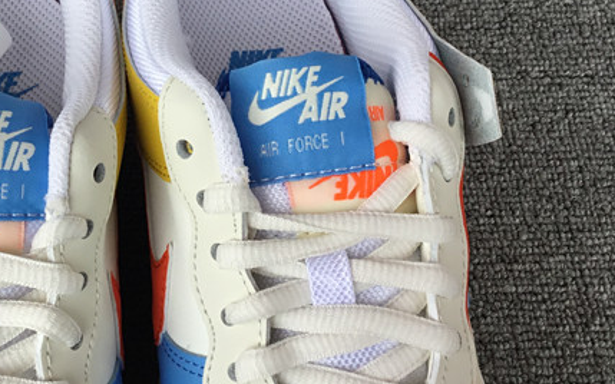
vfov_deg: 18.6
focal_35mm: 69
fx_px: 1156
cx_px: 153
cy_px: 65
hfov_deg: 29.3
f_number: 2.4
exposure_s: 1/100
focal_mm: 3.3
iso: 25
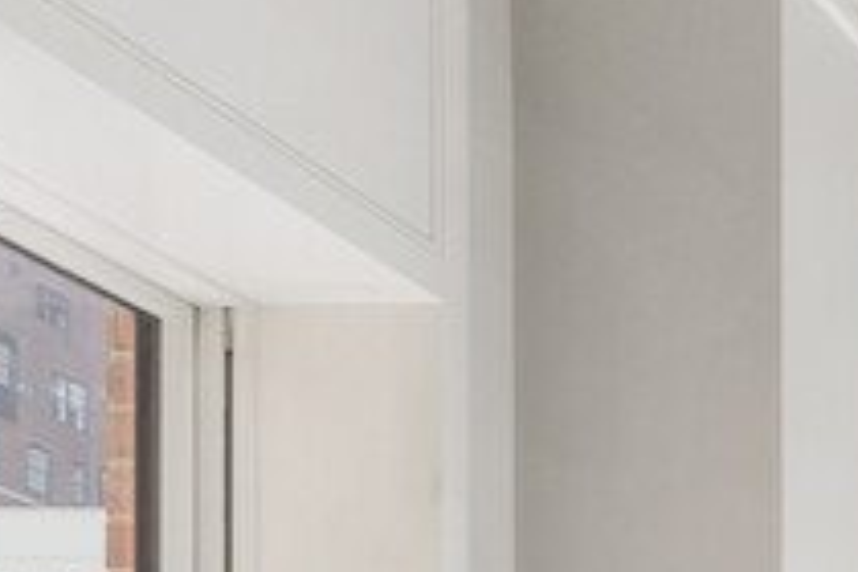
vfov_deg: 11.7
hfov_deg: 14.7
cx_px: 1953
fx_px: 2383
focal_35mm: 100
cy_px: 1291
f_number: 8
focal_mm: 14
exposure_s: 1/100
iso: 200
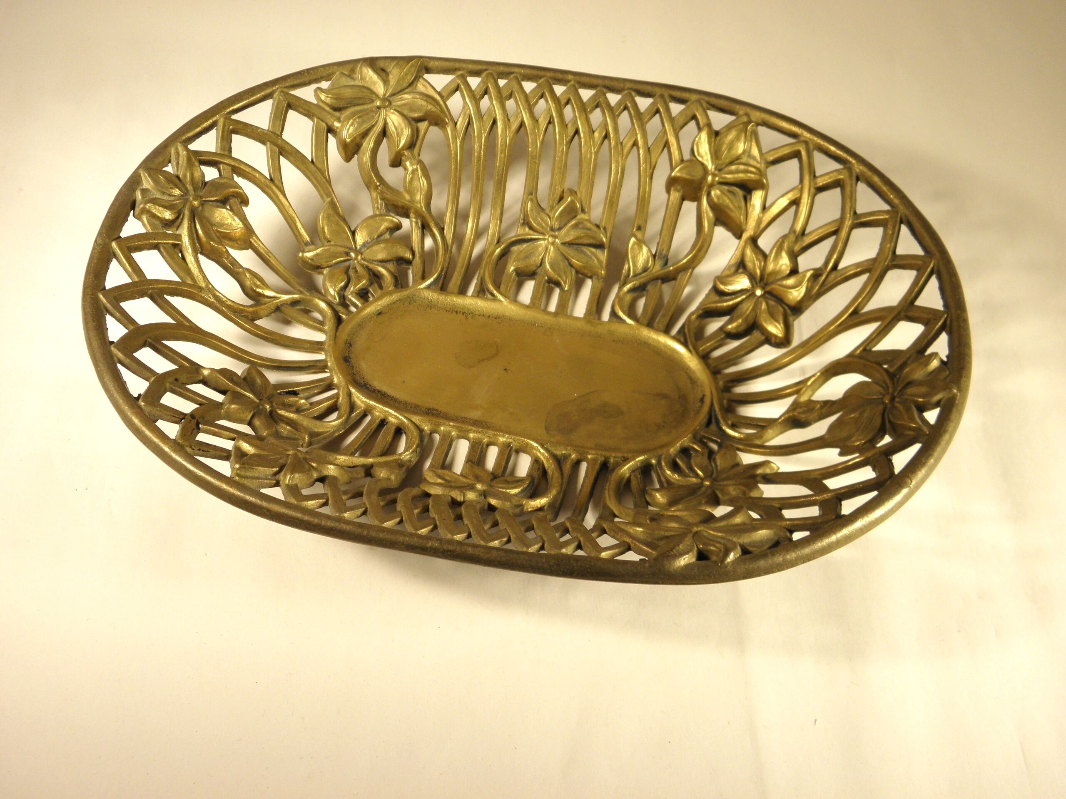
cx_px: 533
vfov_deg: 32.9
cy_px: 400
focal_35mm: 44
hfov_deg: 42.9
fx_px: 1355
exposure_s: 1/40
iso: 100
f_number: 3.9
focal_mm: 7.9
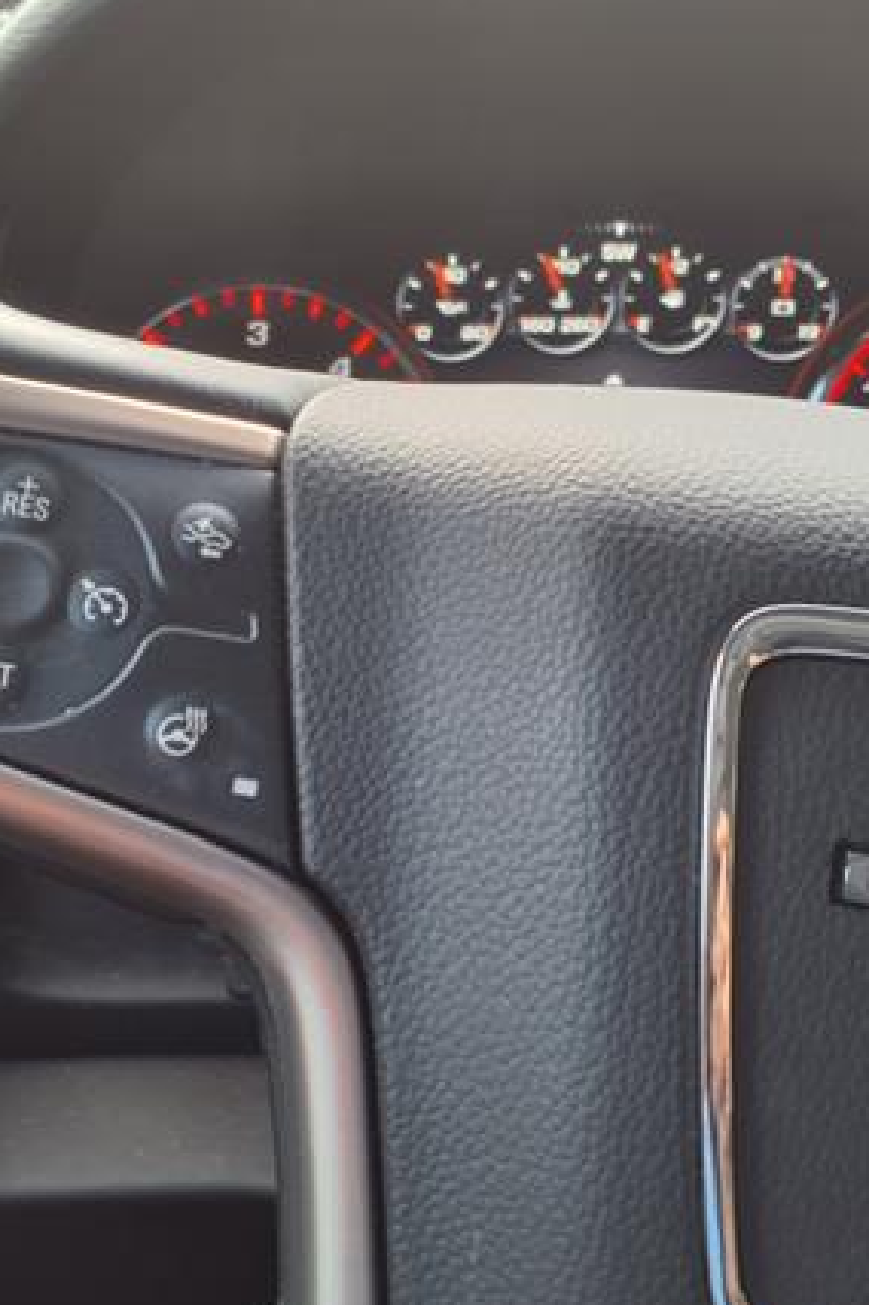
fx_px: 1522
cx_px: 338
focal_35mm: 42
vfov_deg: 46.4
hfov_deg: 31.8
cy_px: 619
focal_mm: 3.58
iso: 50
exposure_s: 1/60.2
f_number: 1.9
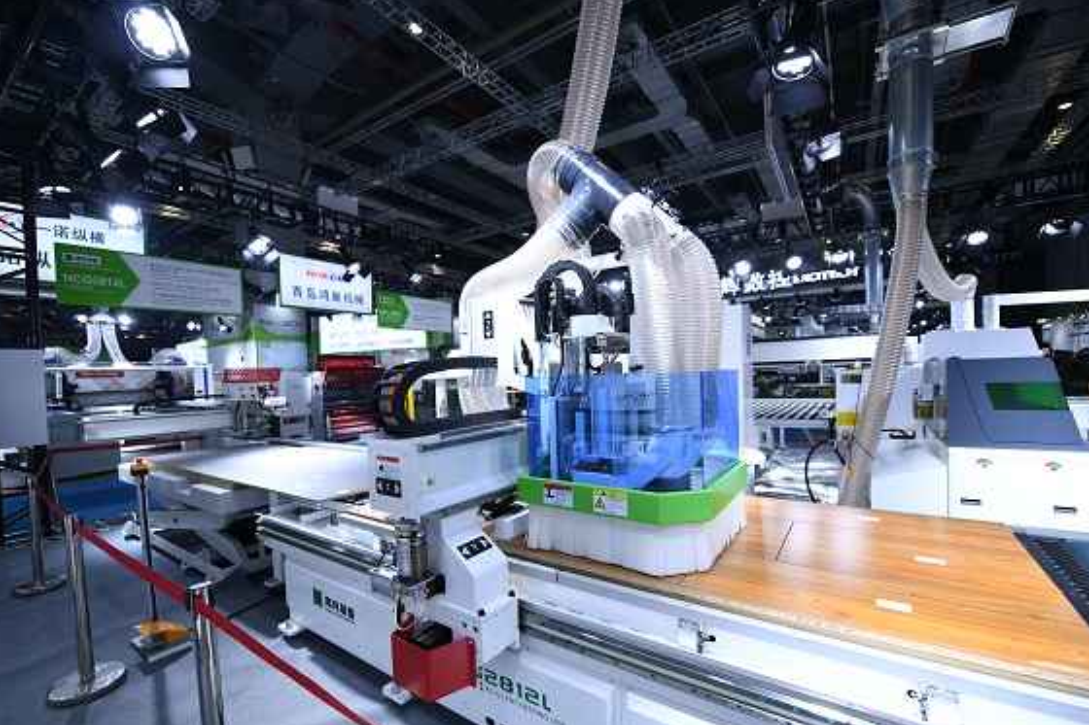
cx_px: 537
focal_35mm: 15
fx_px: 454
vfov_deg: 77.2
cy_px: 379
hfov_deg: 100.4
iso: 100
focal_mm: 14
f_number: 2.8
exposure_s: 1/125
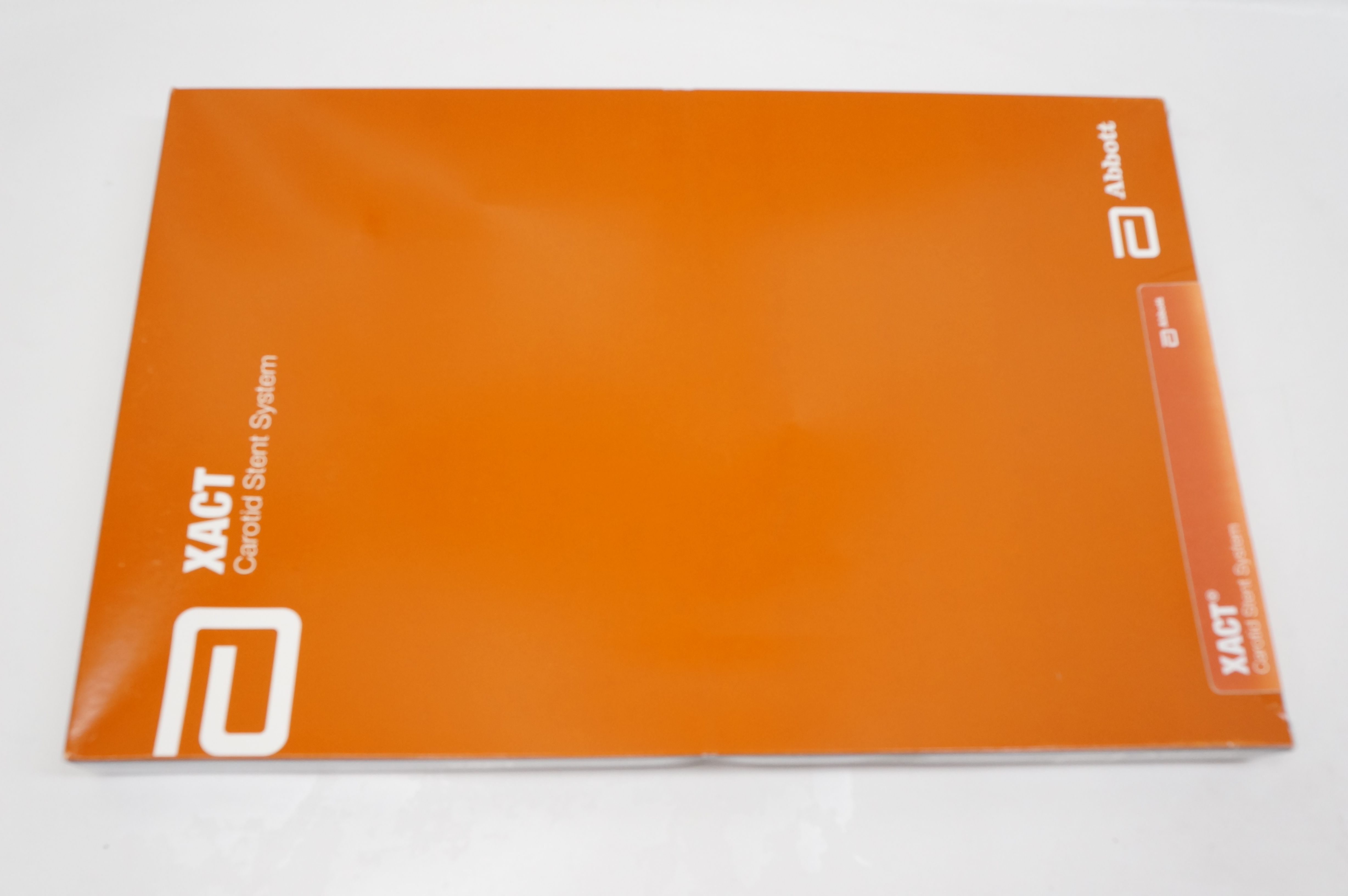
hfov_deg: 59.5
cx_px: 674
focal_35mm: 32
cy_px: 448
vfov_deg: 41.6
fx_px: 1178
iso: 800
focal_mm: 21
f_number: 7.1
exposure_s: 1/100
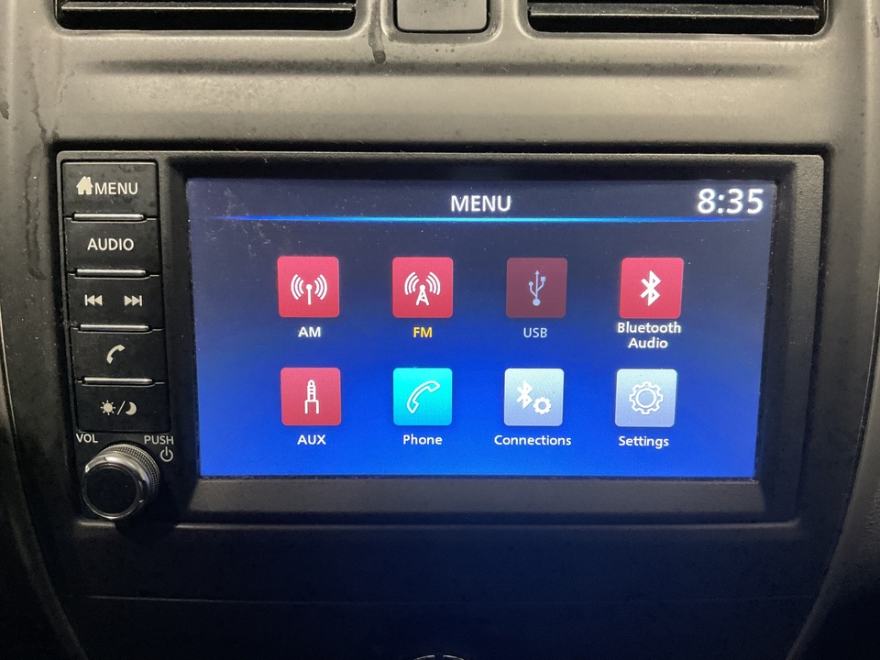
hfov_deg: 61.7
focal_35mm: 29
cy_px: 330
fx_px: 737
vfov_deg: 48.2
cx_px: 440
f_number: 1.8
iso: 160
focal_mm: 3
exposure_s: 1/50
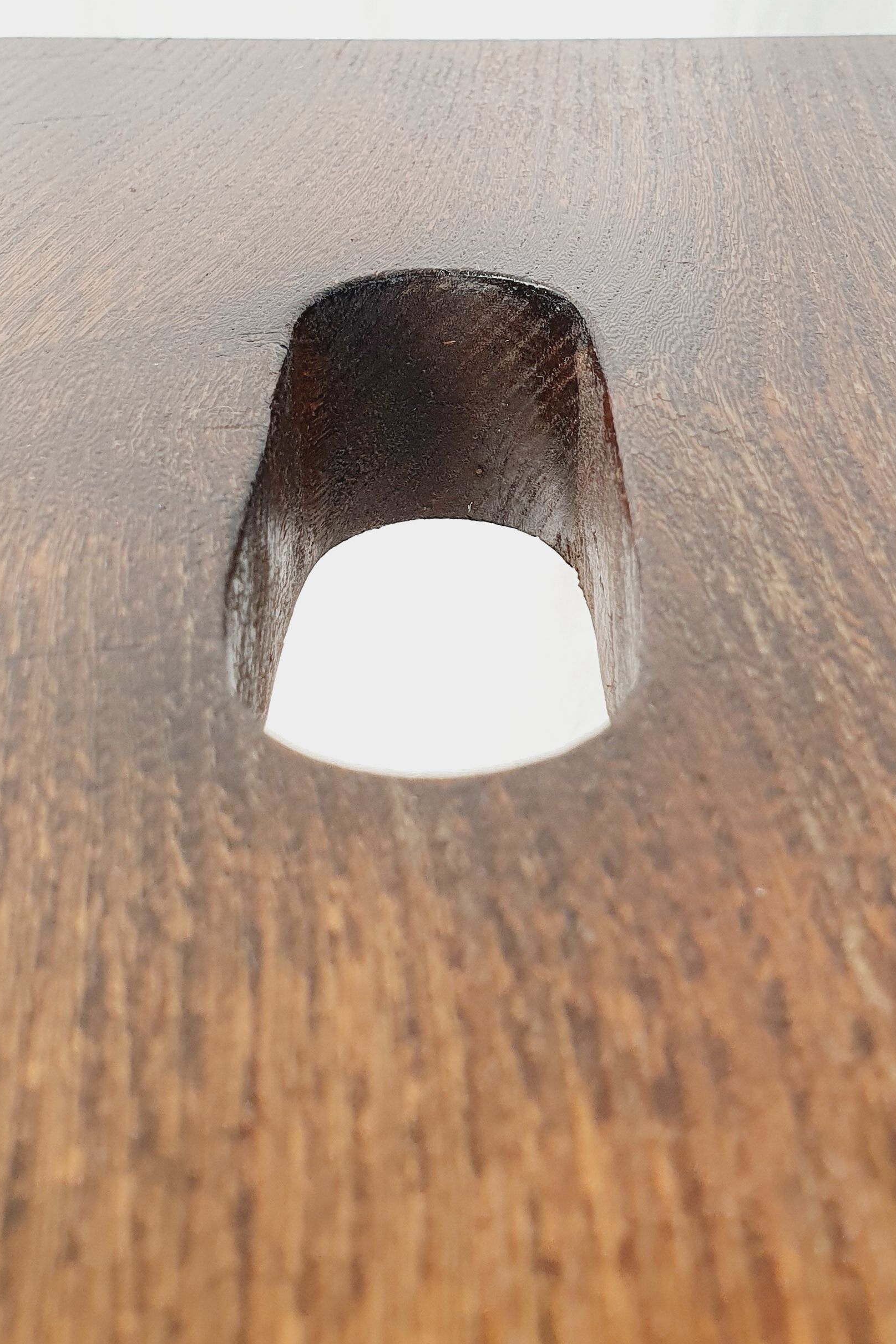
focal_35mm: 45
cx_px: 470
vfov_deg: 42.8
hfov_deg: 29.9
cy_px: 405
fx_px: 1680
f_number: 2.4
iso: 50
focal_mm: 4.32
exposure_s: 1/173
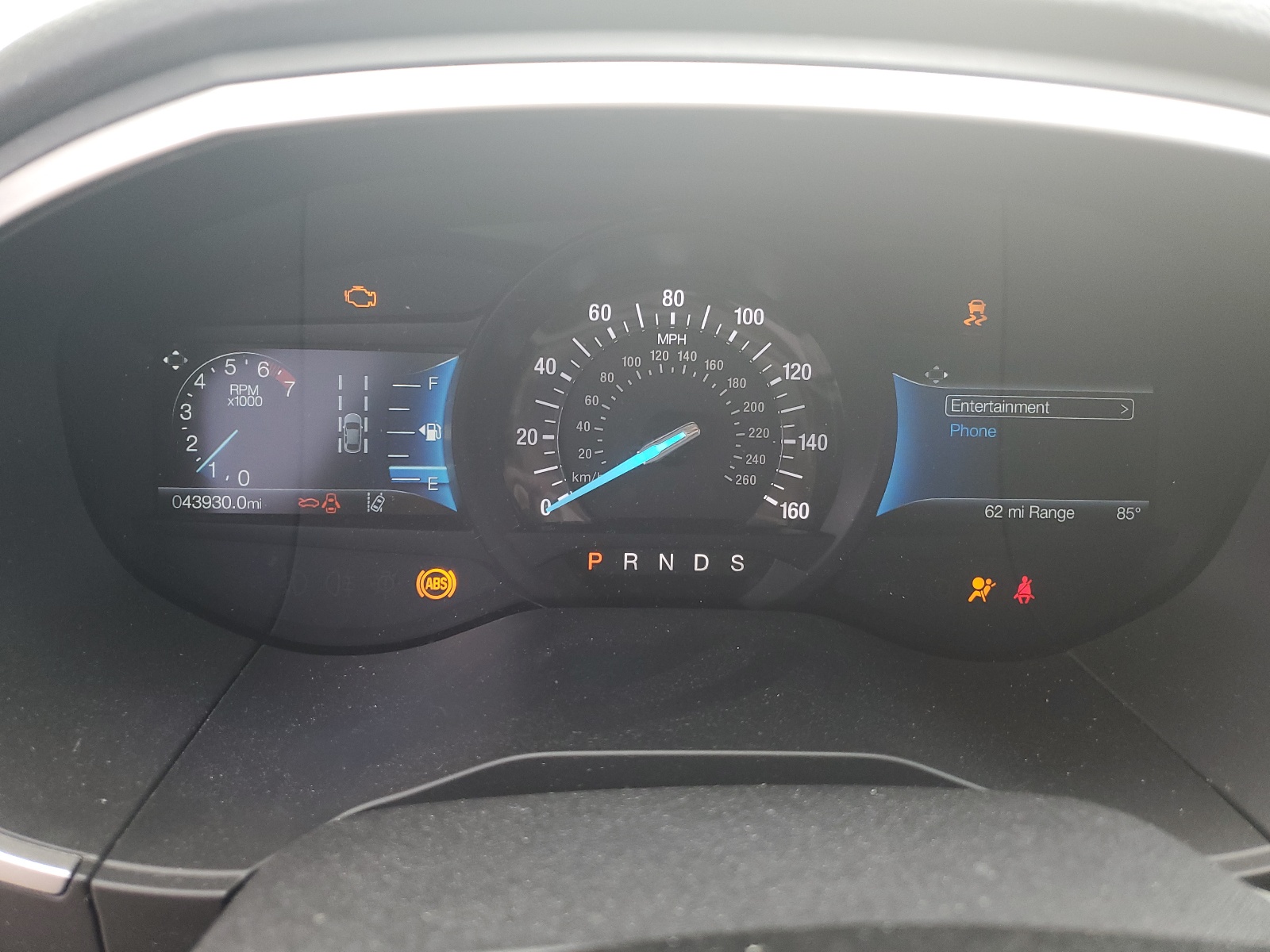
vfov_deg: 53.1
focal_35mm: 26
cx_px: 635
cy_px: 476
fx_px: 954
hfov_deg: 67.3
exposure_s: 1/120
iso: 72
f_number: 1.5
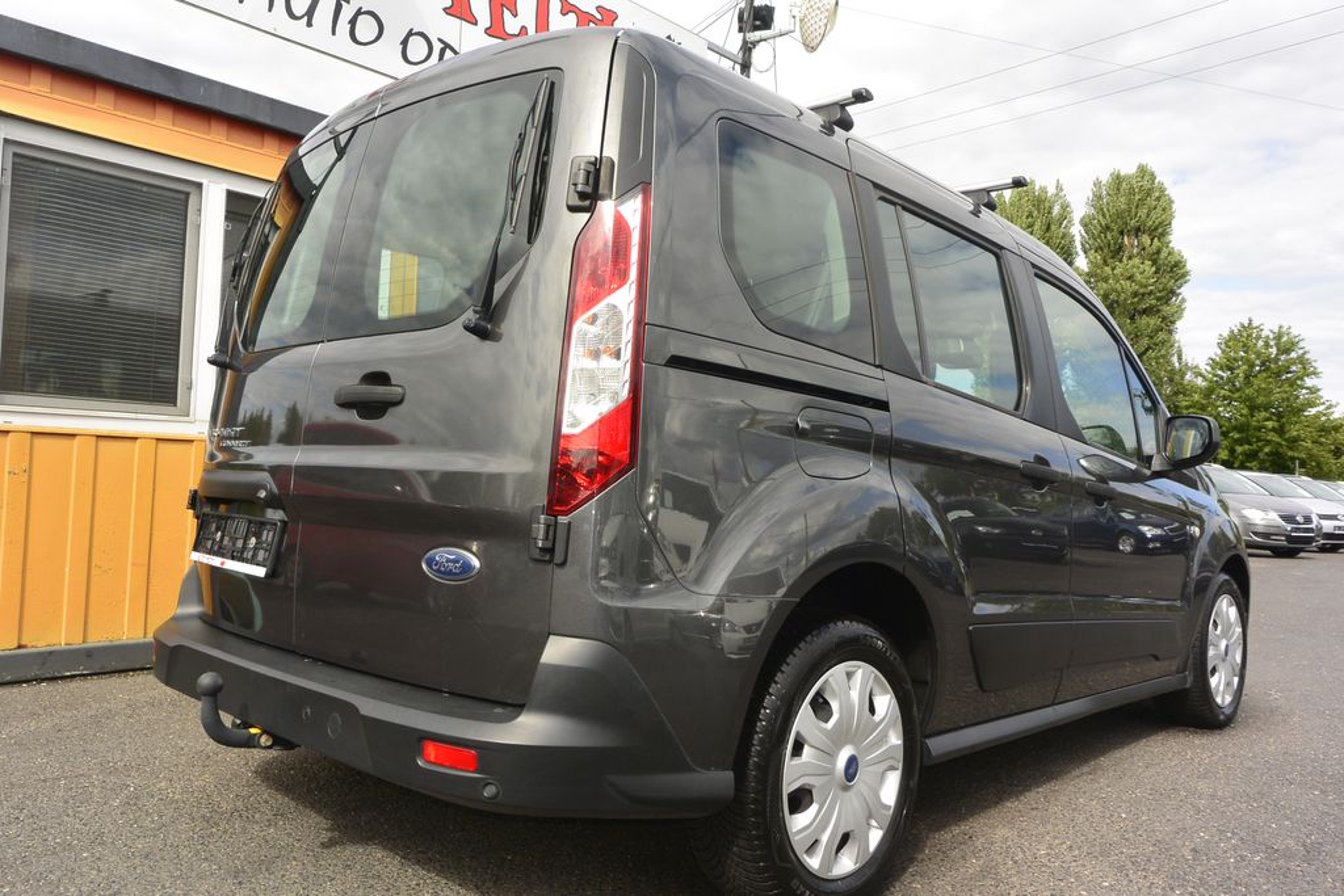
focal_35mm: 27
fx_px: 1008
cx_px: 672
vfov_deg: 47.9
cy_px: 448
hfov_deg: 67.4
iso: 160
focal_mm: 10
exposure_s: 1/250
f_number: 7.1
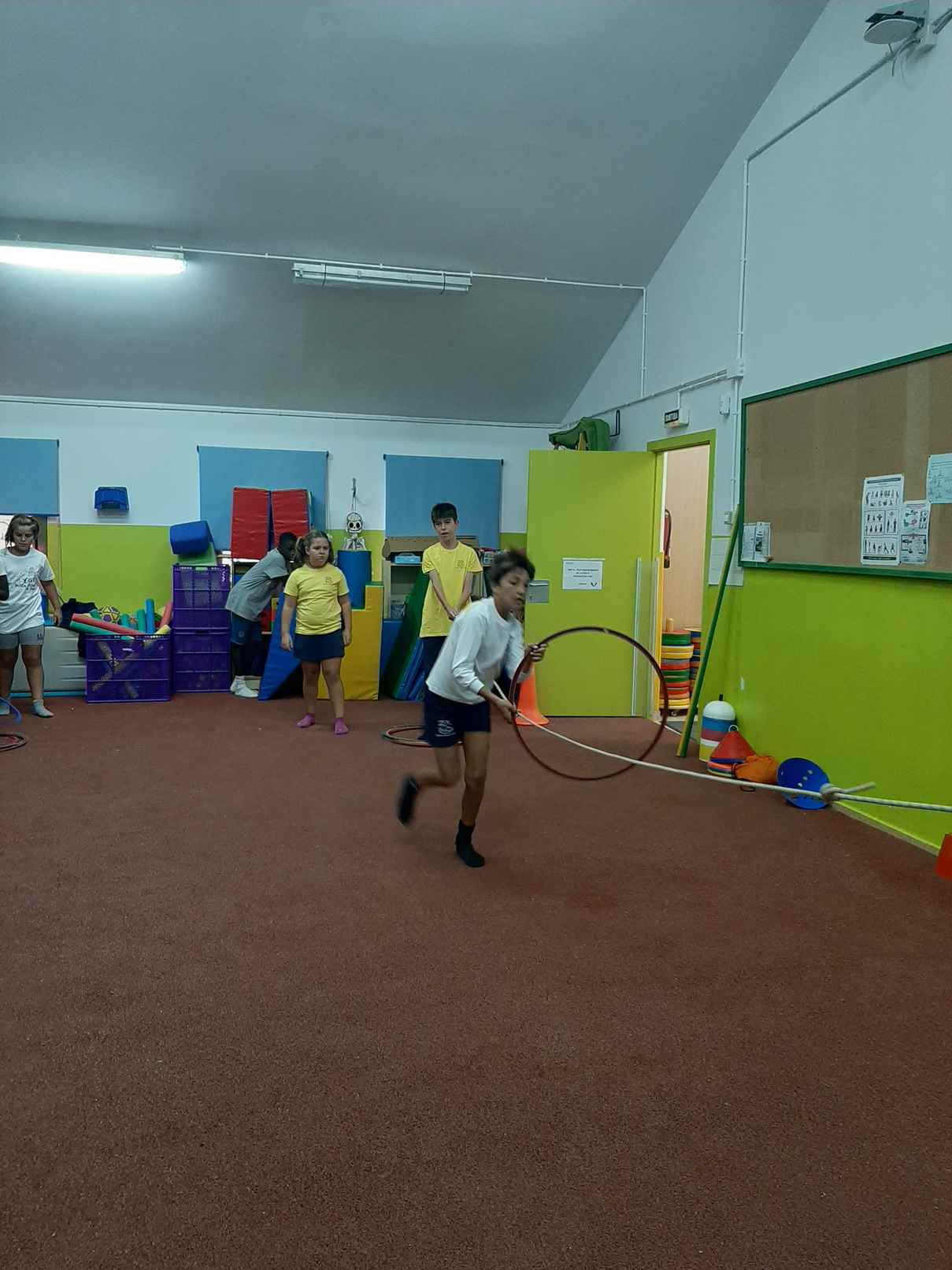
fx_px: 953
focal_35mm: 26
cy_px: 635
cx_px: 476
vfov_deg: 67.3
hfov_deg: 53.1
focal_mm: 3.93
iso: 200
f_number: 1.7
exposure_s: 1/50
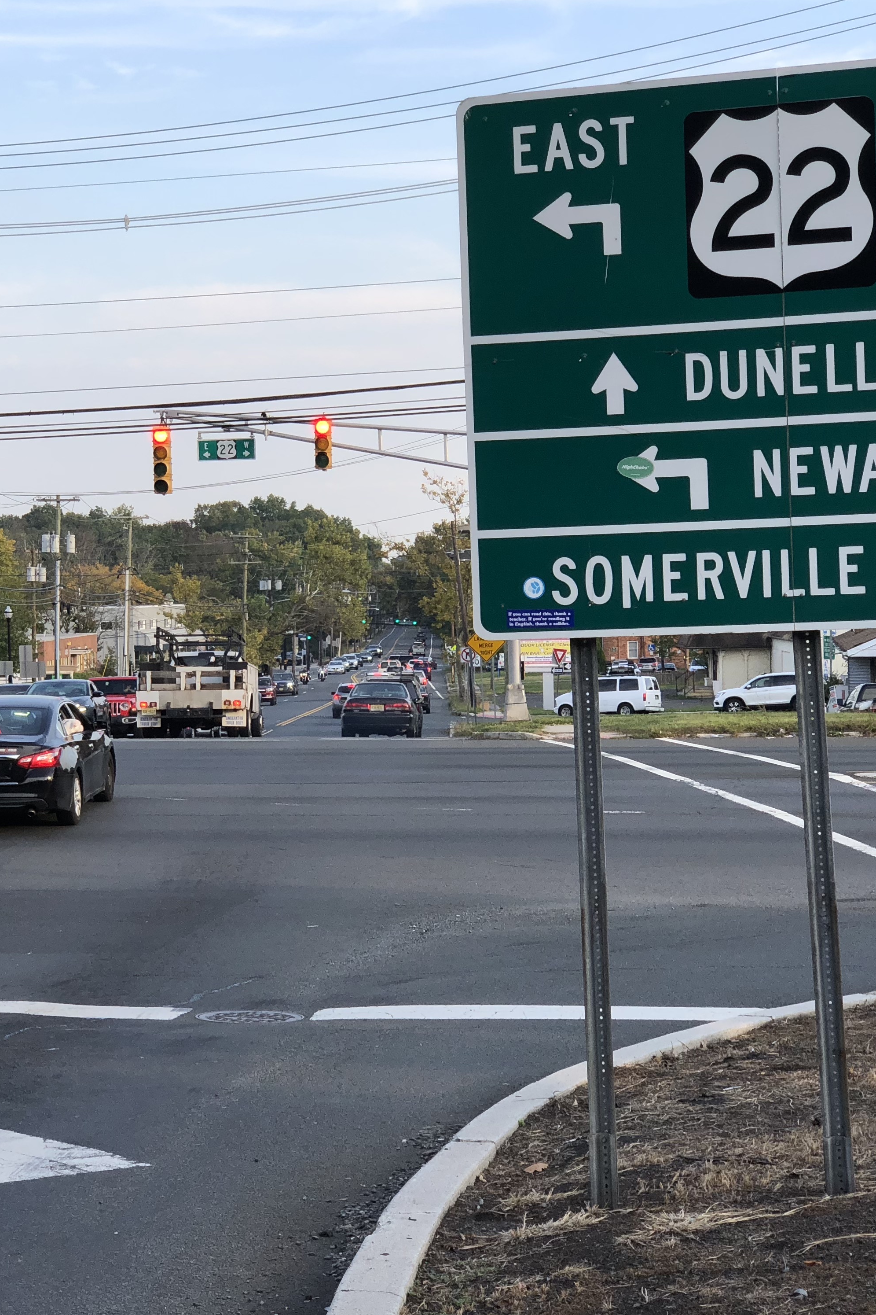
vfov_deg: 27.7
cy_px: 657
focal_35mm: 73
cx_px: 304
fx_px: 2665
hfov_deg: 18.6
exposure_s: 1/282
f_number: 2.4
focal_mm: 6
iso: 16
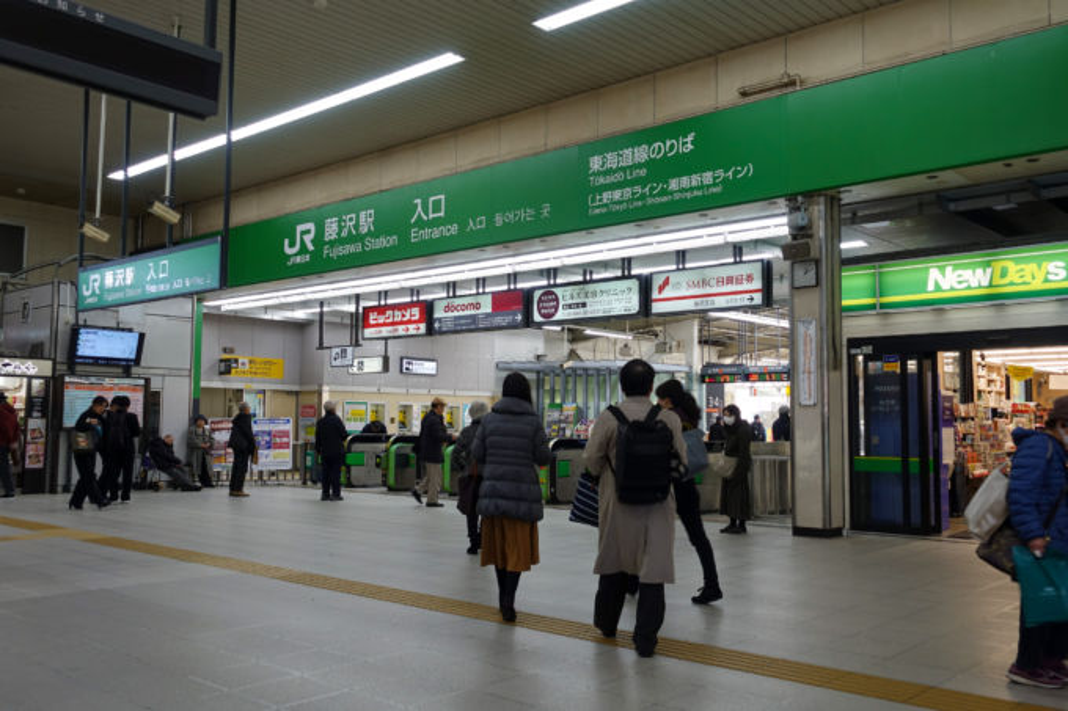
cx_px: 534
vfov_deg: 41.1
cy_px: 356
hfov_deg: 58.7
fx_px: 949
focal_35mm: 32
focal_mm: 11.56
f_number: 3.2
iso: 125
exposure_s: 1/80
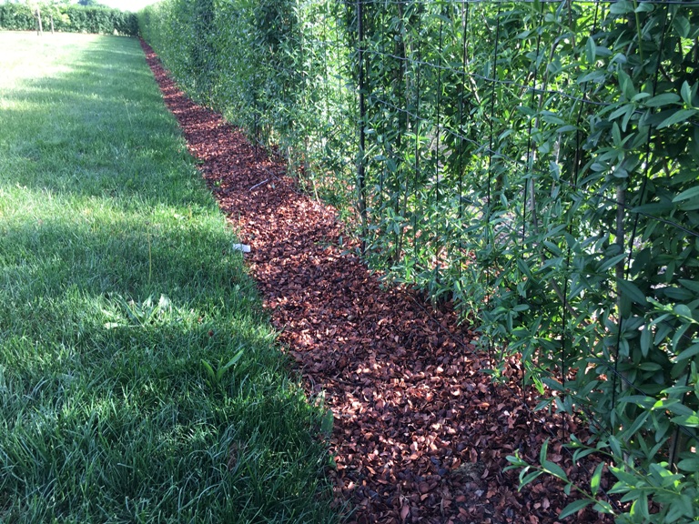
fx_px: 586
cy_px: 262
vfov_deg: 48.2
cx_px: 350
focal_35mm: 29
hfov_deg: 61.7
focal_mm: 4.15
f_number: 2.2
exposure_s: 1/107
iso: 25
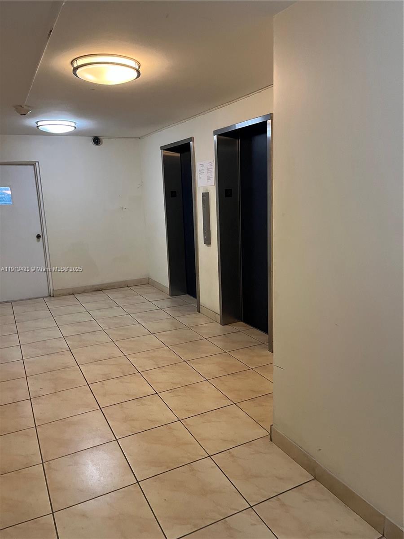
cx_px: 202
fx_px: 405
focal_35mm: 26
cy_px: 270
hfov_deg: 53.1
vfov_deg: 67.3
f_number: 1.6
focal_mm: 5.1
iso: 320
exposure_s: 1/60
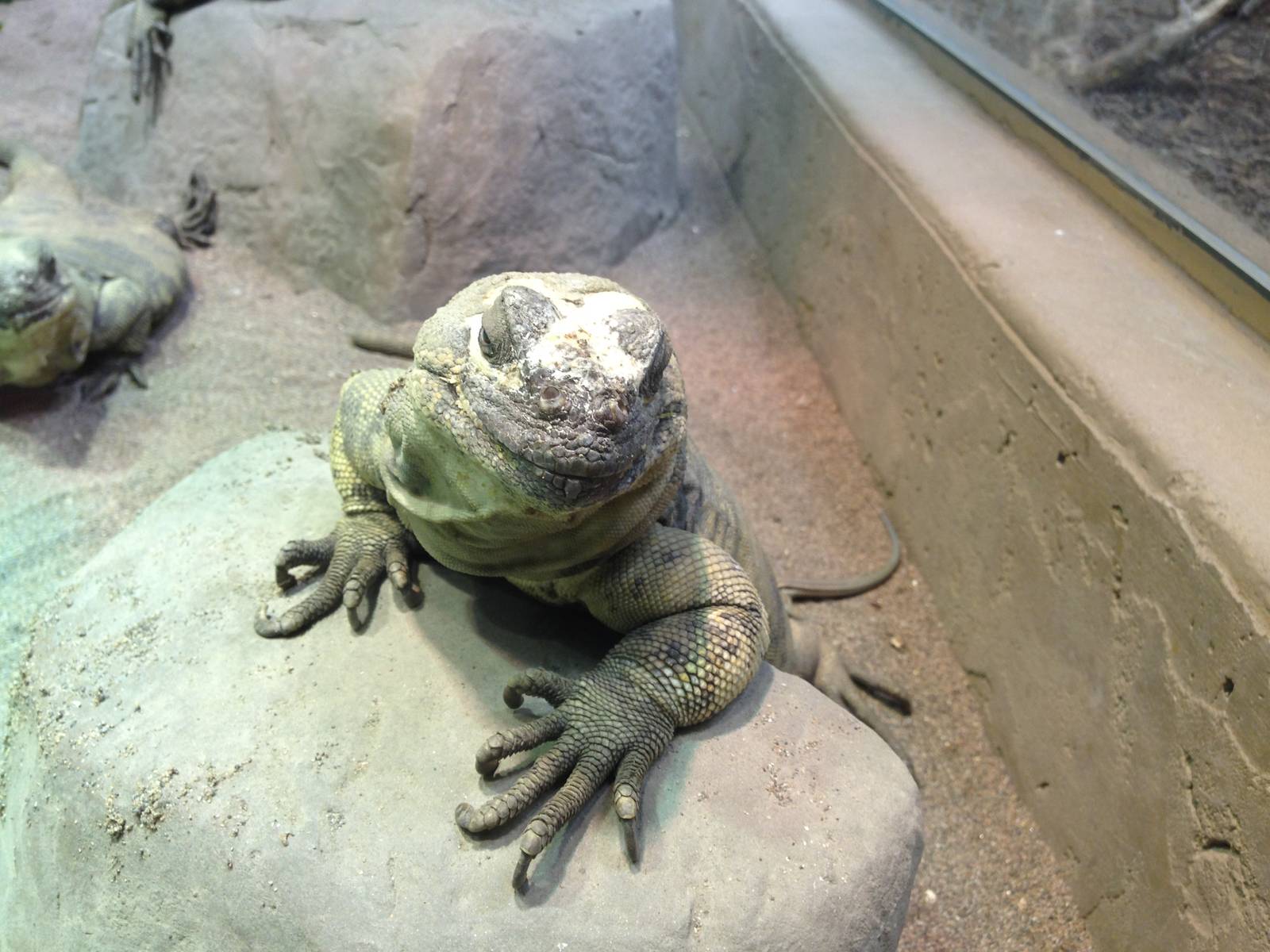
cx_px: 635
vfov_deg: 42.9
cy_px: 476
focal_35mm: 33
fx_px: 1211
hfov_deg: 55.4
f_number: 2.4
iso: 64
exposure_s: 1/20
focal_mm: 4.12
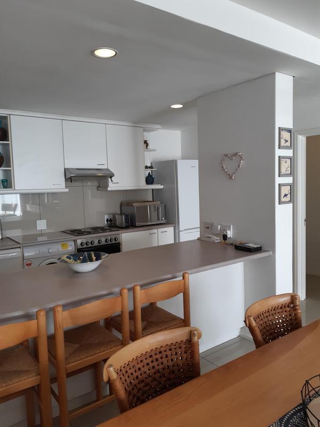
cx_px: 160
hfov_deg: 53.1
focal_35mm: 26
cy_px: 214
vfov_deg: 67.3
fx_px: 320
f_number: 1.7
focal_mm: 3.92
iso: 64
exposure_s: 1/100
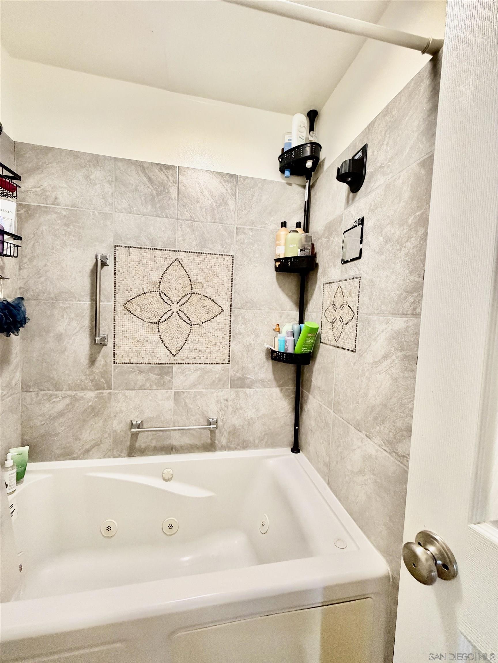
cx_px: 249
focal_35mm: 14
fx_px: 269
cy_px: 332
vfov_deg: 102.1
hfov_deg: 85.7
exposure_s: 1/60
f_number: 2.2
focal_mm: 2.22
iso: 500
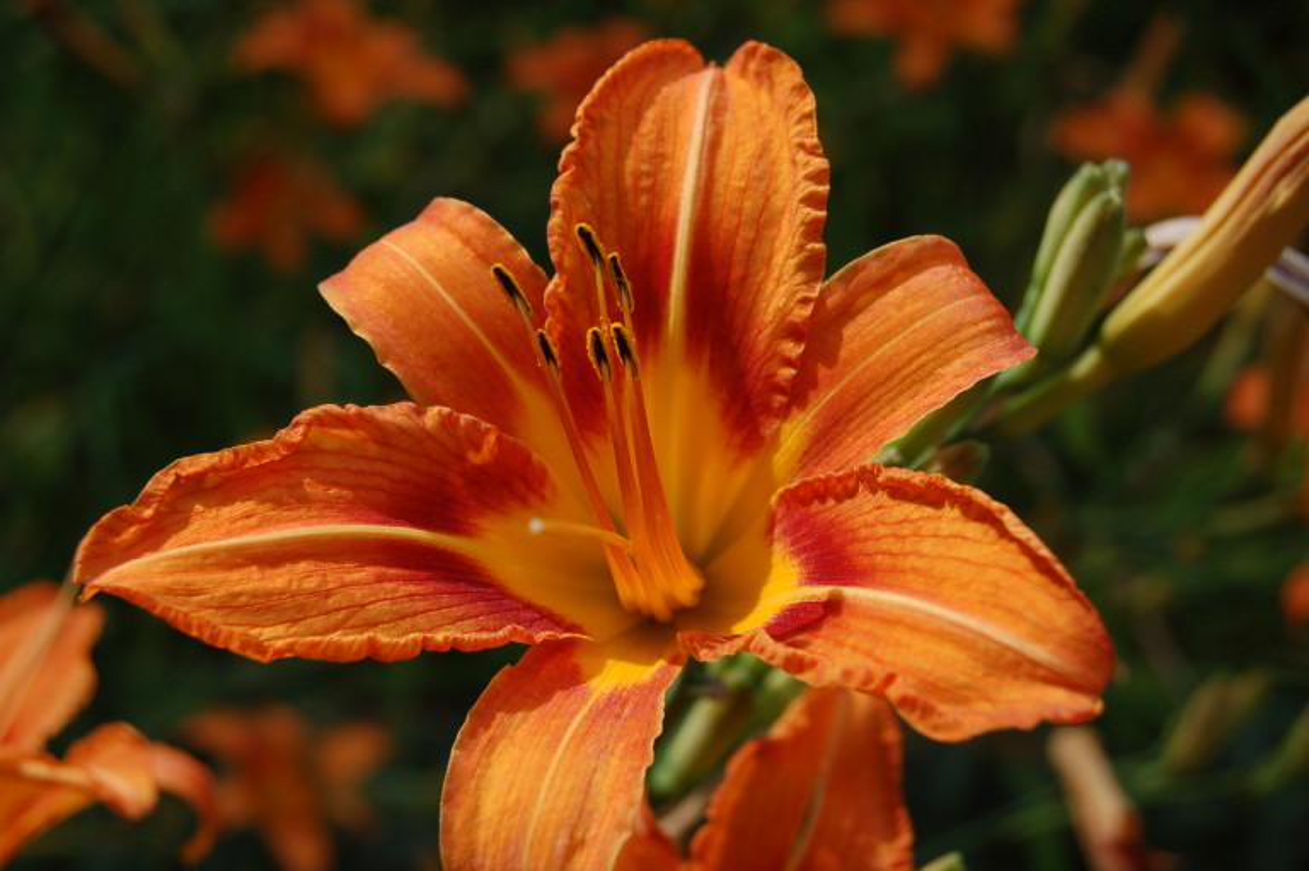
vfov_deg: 20.1
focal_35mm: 68
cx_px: 654
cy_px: 436
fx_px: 2453
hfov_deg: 29.9
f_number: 8
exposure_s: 1/400
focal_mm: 45
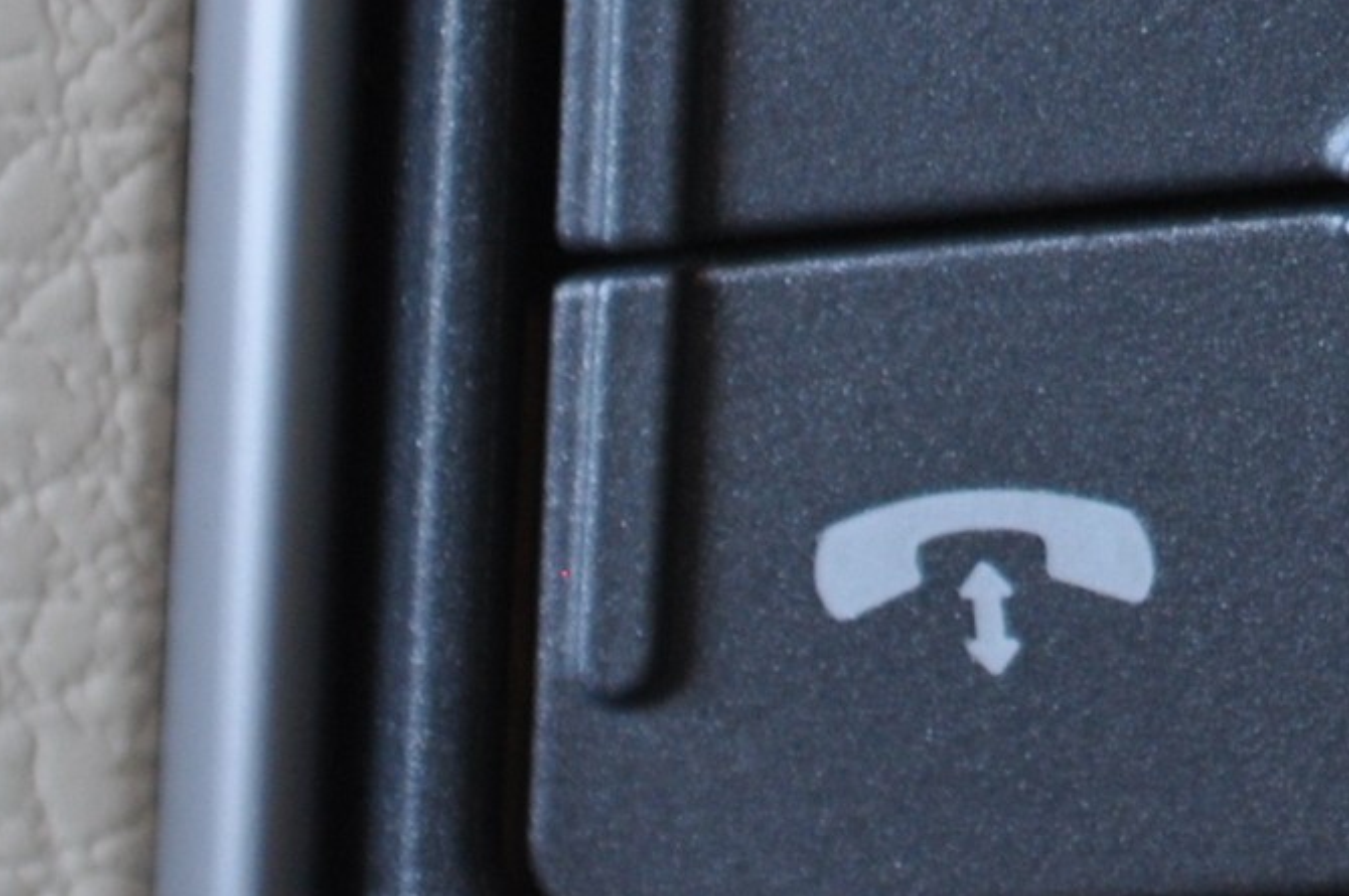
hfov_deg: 6.7
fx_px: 11522
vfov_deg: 4.4
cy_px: -520
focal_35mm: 308
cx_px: 1591
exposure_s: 1/60
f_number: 5.6
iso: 560
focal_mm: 55
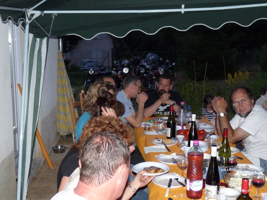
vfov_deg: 26.1
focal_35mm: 56
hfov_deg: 34.3
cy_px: 100
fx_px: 432
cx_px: 134
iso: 250
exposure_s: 1/8
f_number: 3
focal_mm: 7.1
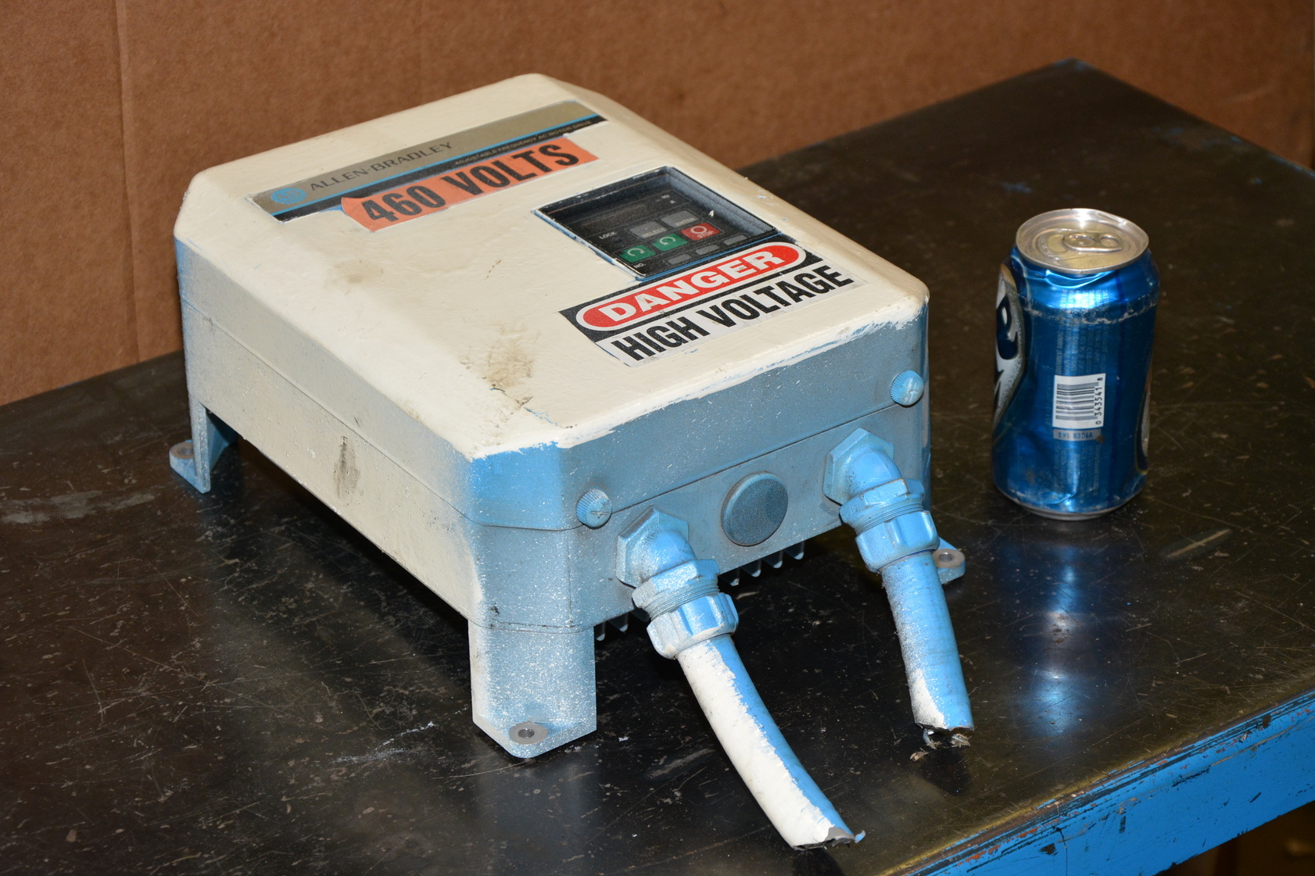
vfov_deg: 14.5
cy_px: 439
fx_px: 3433
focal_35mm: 94
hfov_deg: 21.7
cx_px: 664
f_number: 7.1
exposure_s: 1/60
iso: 800
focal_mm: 62
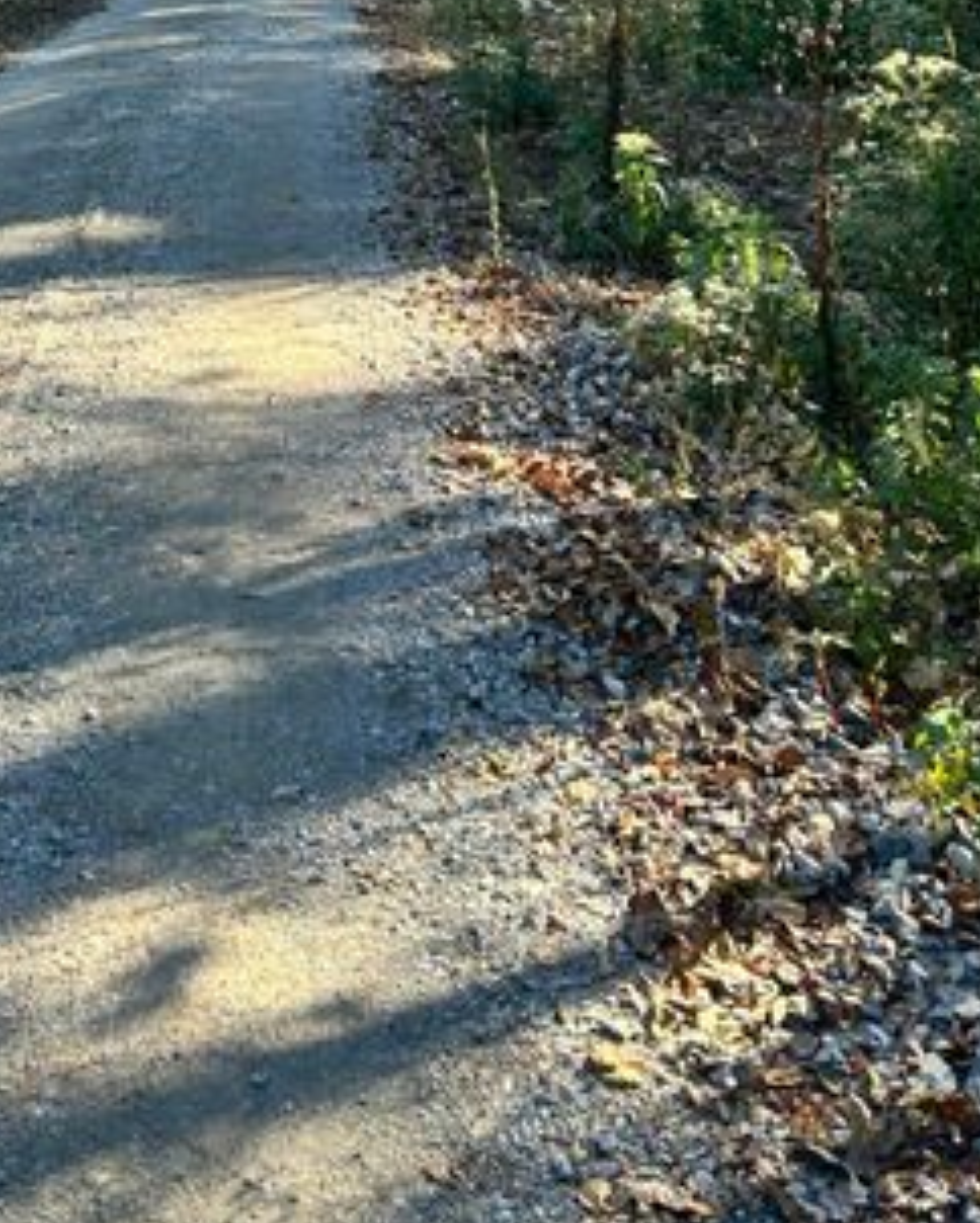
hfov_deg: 26.7
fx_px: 2028
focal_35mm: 56
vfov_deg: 30.3
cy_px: -103
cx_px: 207
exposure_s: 1/646
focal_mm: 5.7
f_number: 1.5
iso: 50
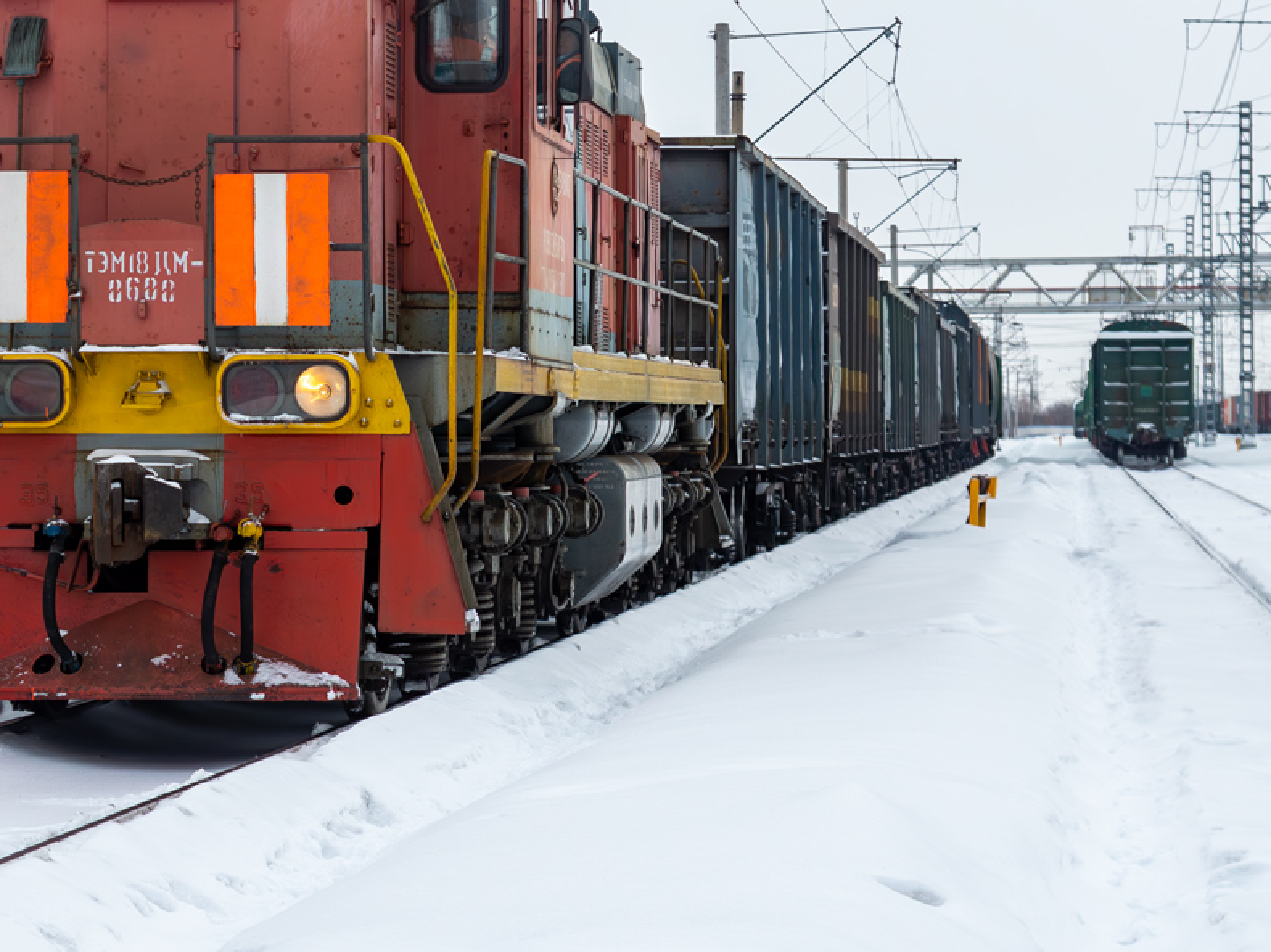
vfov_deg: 10.8
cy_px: 246
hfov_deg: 14.4
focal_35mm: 137
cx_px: 407
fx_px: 5029
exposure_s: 1/400
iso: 100
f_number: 4
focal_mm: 50
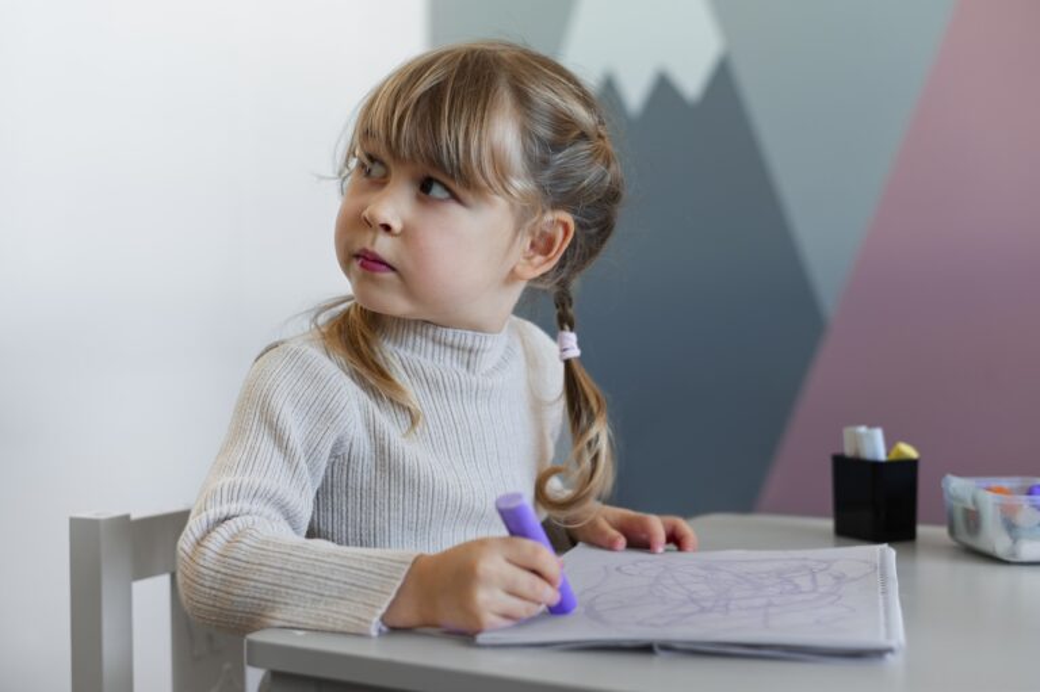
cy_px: 346
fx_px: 1443
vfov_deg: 27.0
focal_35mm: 50
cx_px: 520
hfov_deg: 39.6
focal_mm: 50
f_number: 2.5
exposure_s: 1/125
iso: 400
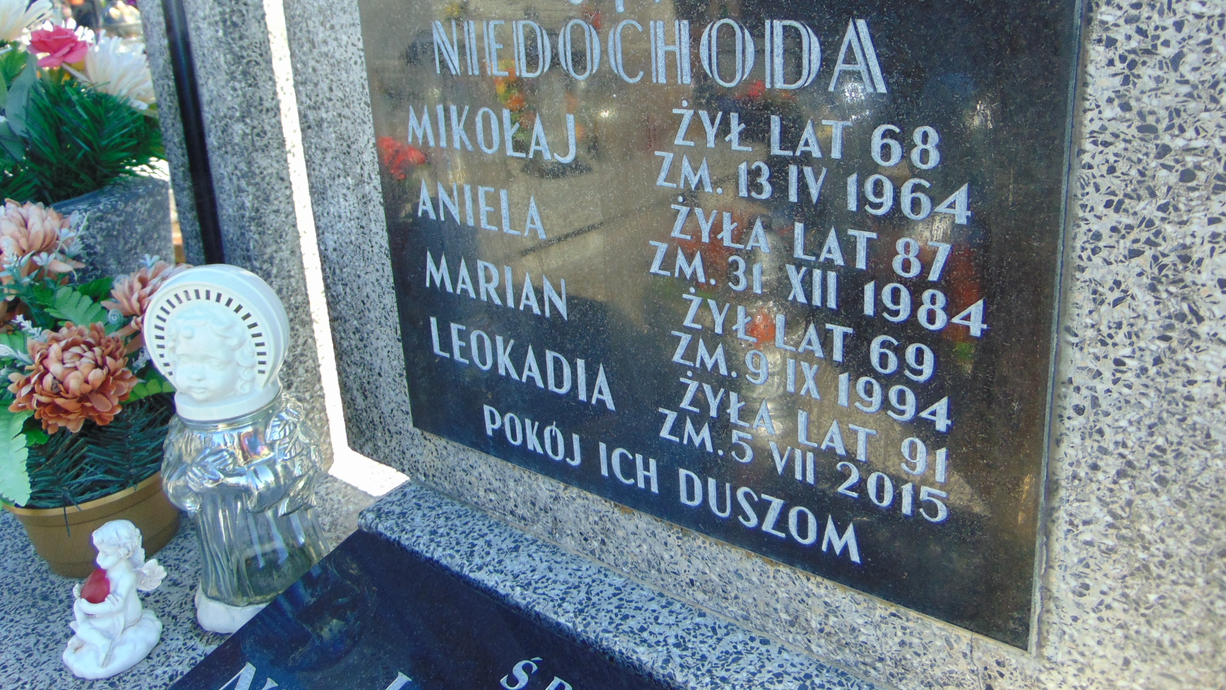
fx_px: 910
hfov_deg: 67.9
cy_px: 234
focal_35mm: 28
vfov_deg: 41.0
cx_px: 624
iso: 80
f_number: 3
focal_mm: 4.5
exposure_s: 1/160
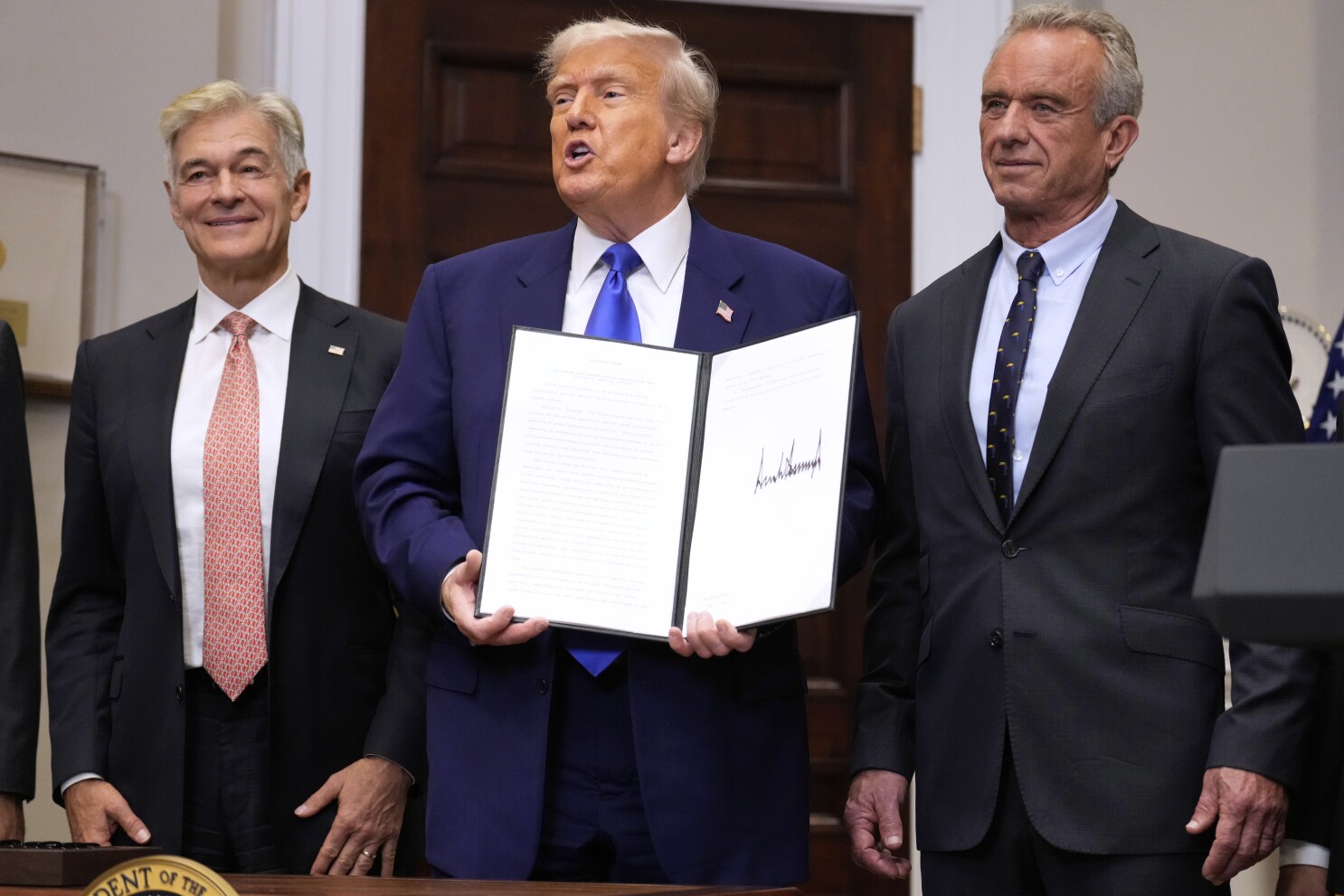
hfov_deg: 26.6
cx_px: 672
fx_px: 2837
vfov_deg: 18.0
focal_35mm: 76
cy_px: 448
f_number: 2.8
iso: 5000
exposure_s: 1/400
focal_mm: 76
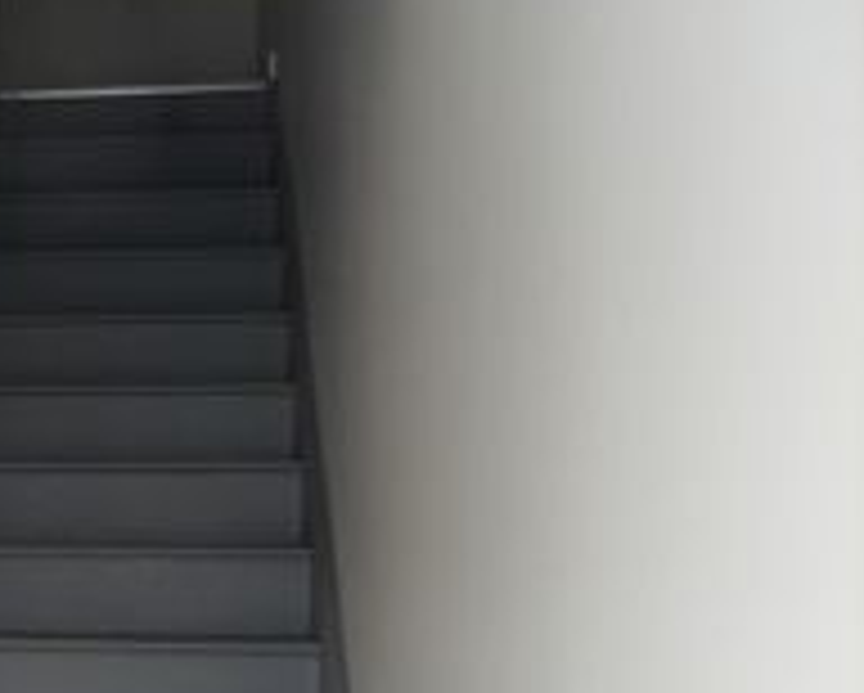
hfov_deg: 23.9
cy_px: 569
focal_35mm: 71
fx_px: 1817
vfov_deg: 21.3
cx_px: -216
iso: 100
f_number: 3.3
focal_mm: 4.7
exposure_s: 1/125
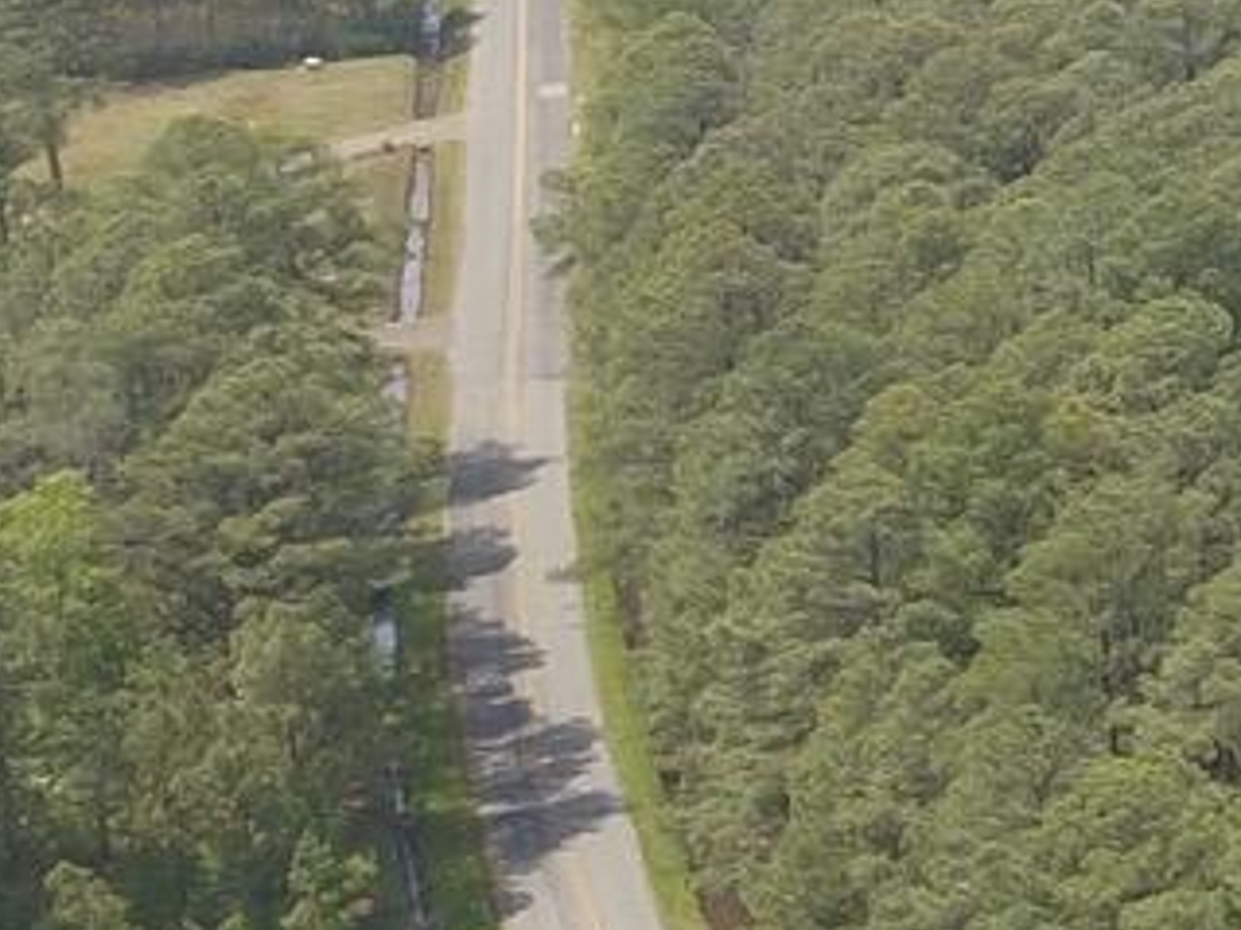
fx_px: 5985
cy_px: -416
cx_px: 3081
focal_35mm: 167
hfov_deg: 10.1
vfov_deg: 8.7
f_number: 2.2
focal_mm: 4.73
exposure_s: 1/647
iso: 100
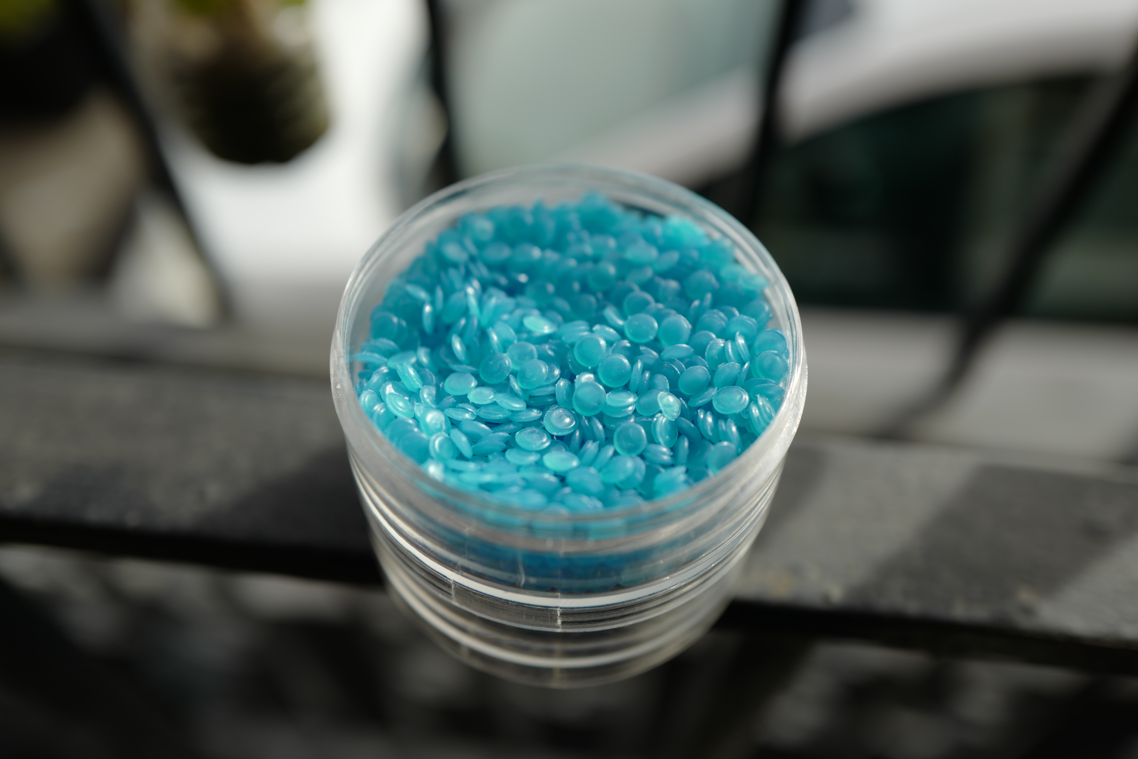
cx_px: 569
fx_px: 885
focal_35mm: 28
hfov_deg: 65.5
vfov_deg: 46.4
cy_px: 380
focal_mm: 28
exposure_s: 1/1000
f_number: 2.8
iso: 100
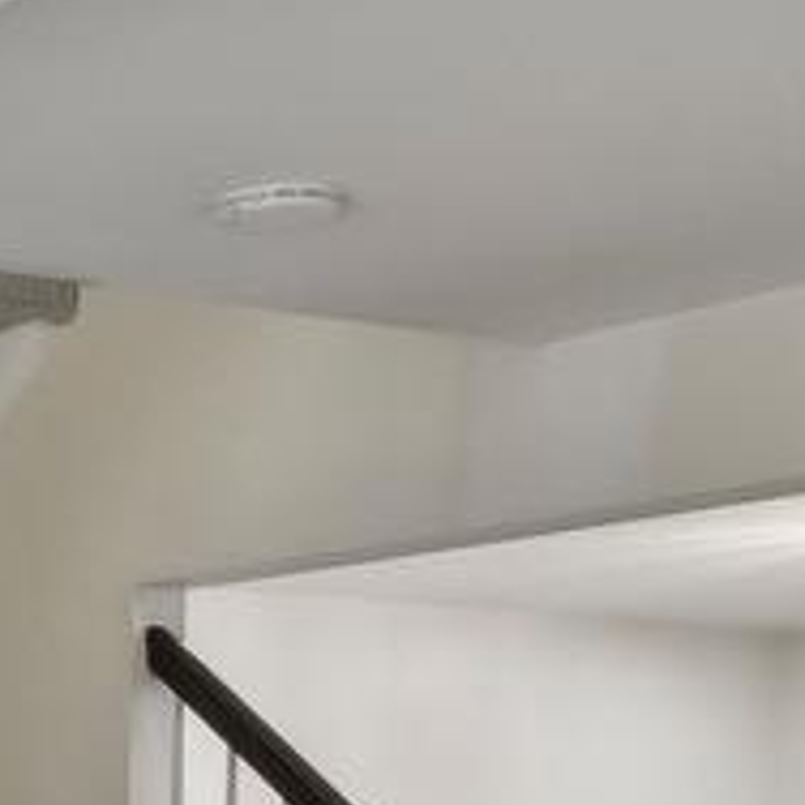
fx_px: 2736
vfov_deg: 15.9
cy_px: 1030
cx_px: -1315
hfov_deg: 12.1
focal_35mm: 104
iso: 400
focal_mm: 16
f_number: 8
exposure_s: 1/25
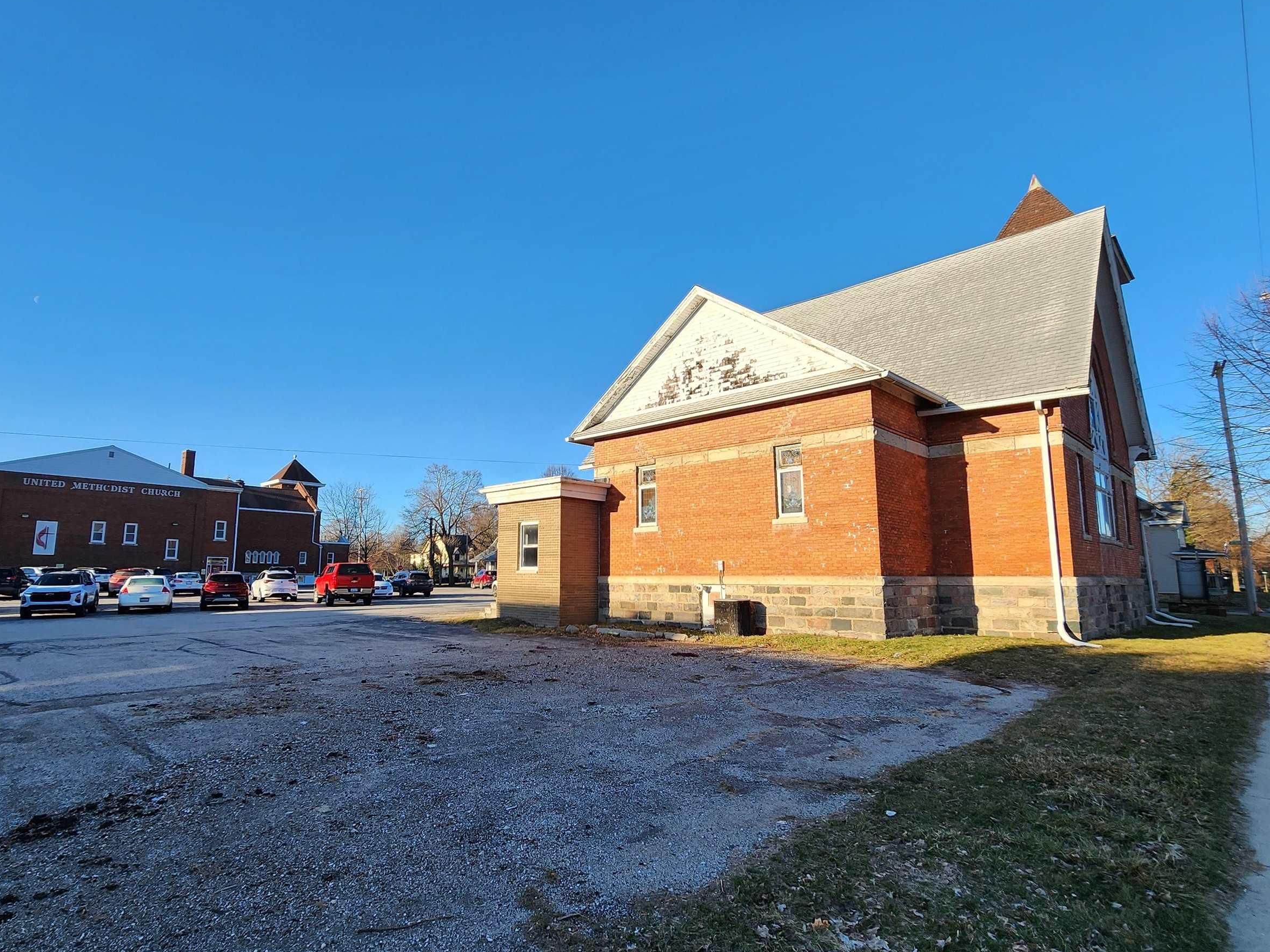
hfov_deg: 90.8
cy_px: 486
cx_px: 578
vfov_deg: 74.7
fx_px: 624
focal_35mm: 17
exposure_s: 1/883
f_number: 2.2
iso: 50
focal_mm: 2.2
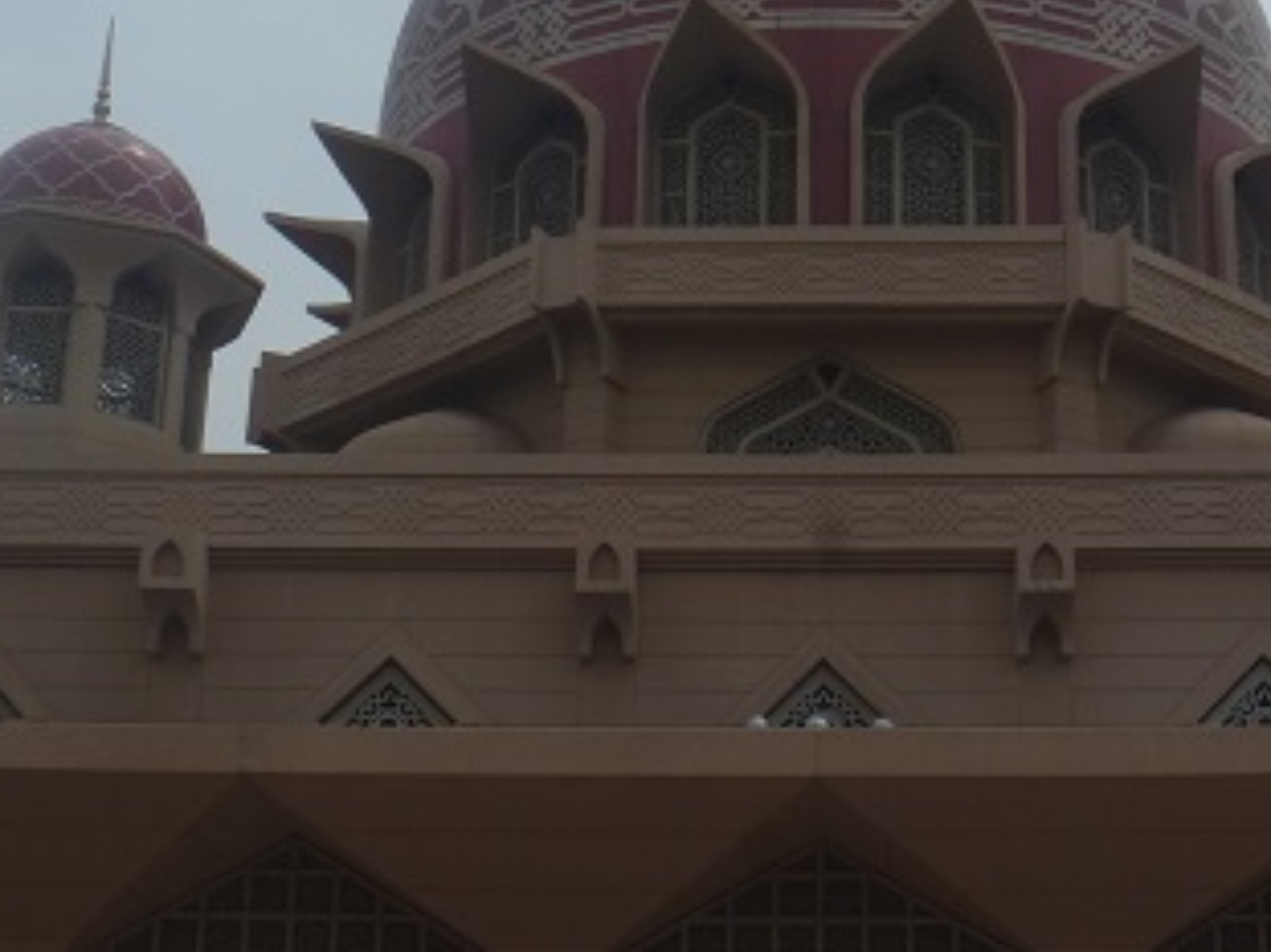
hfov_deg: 26.9
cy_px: 413
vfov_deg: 20.4
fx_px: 2643
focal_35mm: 72
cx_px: 870
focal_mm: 6.3
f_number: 5.6
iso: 80
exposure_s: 1/1000
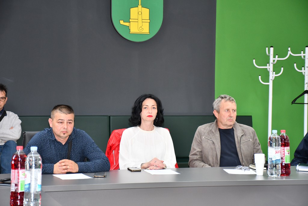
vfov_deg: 14.7
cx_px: 154
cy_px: 103
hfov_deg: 21.9
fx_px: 796
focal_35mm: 93
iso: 720
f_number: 5
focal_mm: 62
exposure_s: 1/60
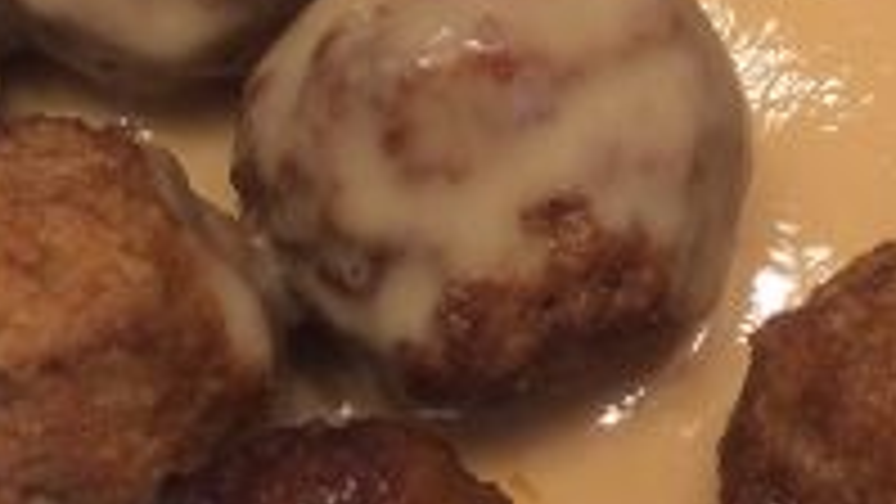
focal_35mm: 111
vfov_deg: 10.8
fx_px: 2638
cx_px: 864
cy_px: -38
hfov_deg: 18.8
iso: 32
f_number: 2.2
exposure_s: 1/60
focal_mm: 4.15
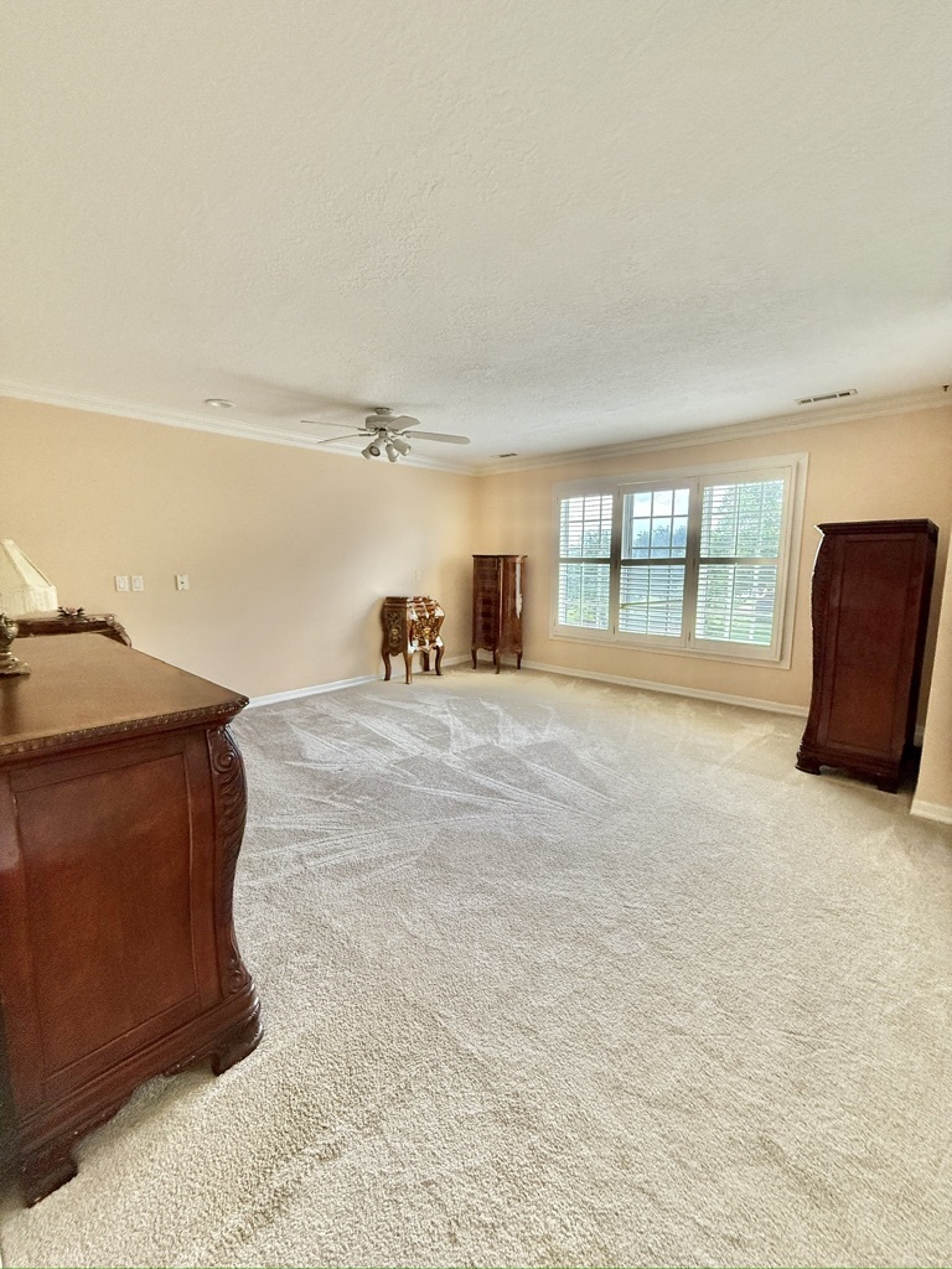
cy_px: 634
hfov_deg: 85.7
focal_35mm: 14
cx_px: 476
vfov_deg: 102.1
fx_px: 513
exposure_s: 1/120
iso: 320
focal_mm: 2.22
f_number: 2.2
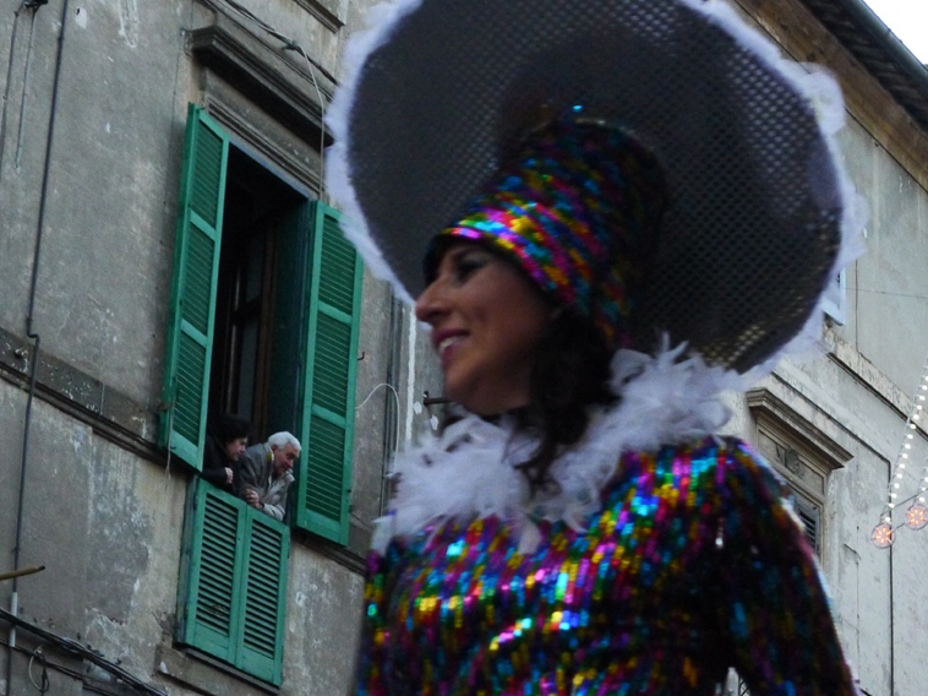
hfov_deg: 17.4
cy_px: 348
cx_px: 487
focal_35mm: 113
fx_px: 3028
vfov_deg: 13.1
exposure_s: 1/100
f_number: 3.5
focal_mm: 19.2
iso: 800
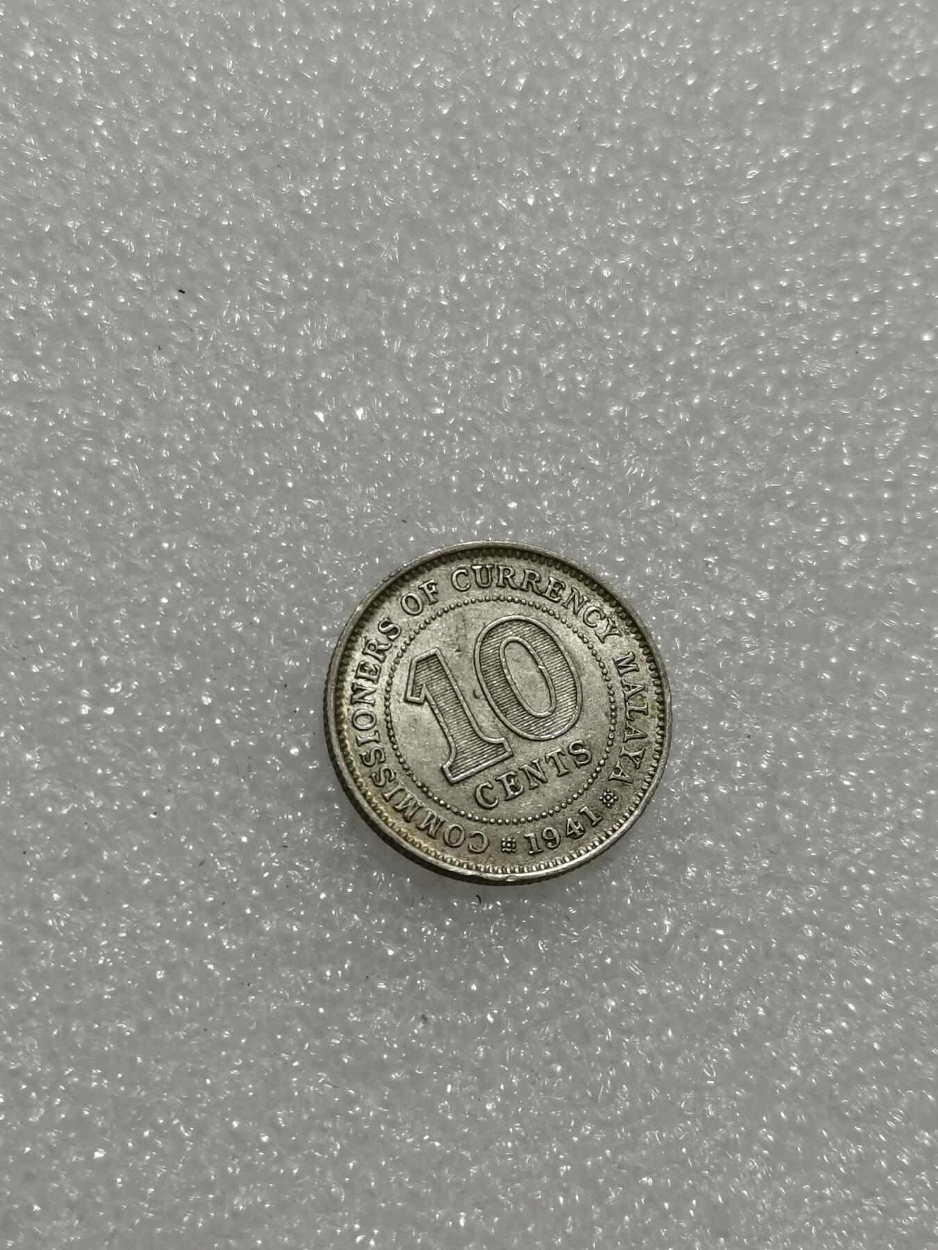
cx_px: 469
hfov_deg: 21.3
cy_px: 625
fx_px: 2493
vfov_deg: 28.2
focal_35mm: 69
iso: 64
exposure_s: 1/100
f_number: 1.8
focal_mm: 5.58
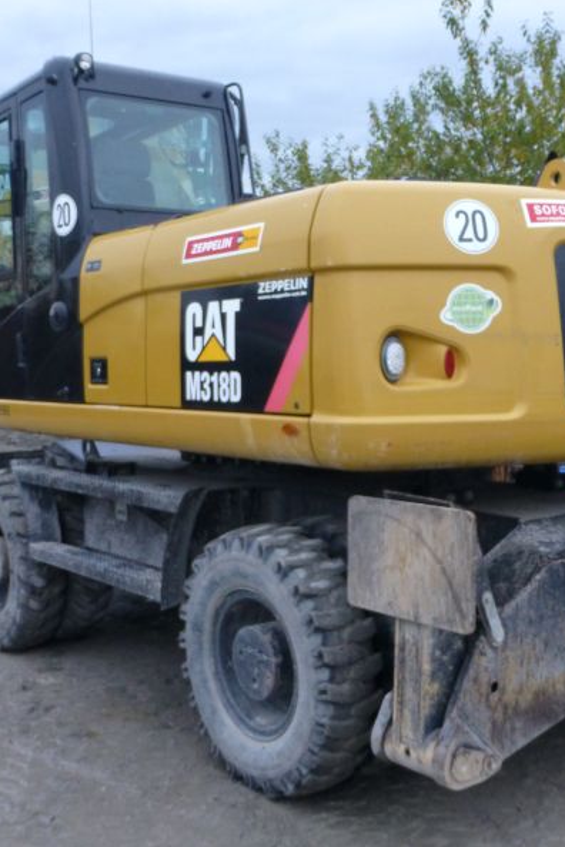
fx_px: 989
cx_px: 308
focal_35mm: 42
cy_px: 422
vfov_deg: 46.4
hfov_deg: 31.9
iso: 400
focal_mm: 5.4
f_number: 3.6
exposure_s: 1/30
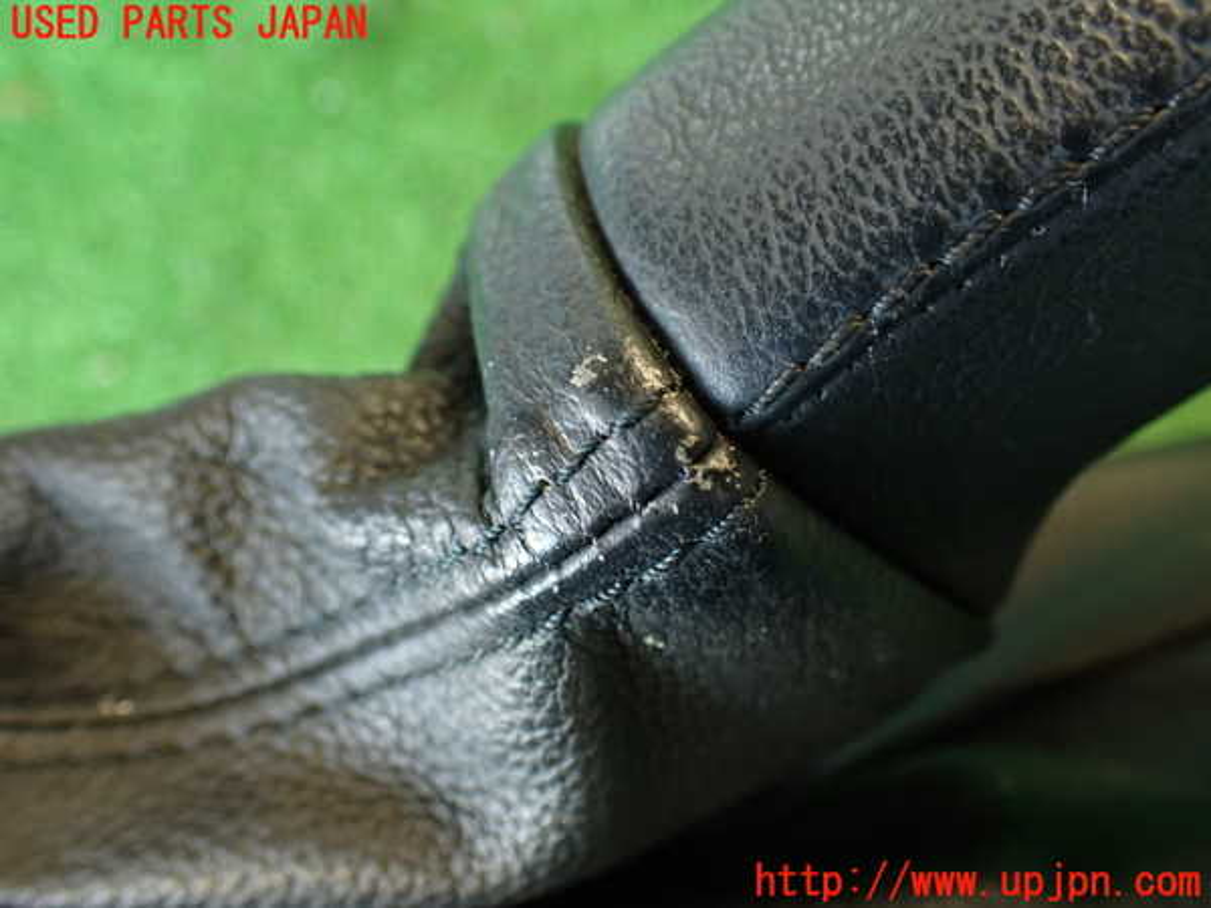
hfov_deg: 56.8
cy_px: 454
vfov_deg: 44.2
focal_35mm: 32
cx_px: 606
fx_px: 1119
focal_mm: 5.79
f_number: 2.4
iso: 320
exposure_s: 1/30
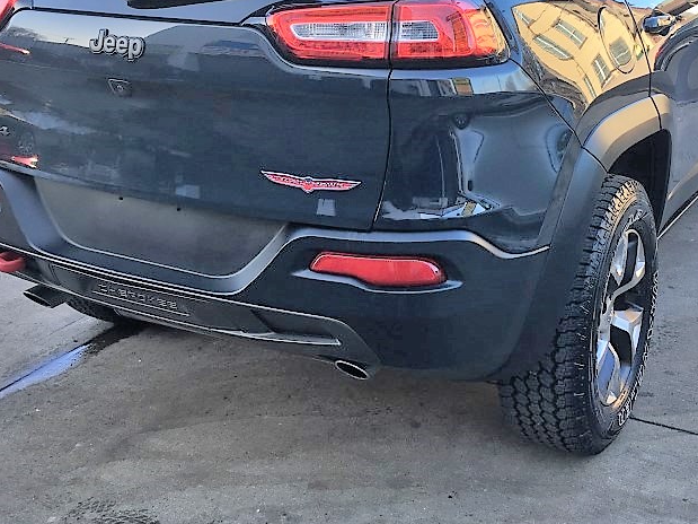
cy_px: 136
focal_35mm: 48
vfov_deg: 29.8
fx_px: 968
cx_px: 375
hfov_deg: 39.6
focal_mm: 4.15
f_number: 2.2
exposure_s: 1/155
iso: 25
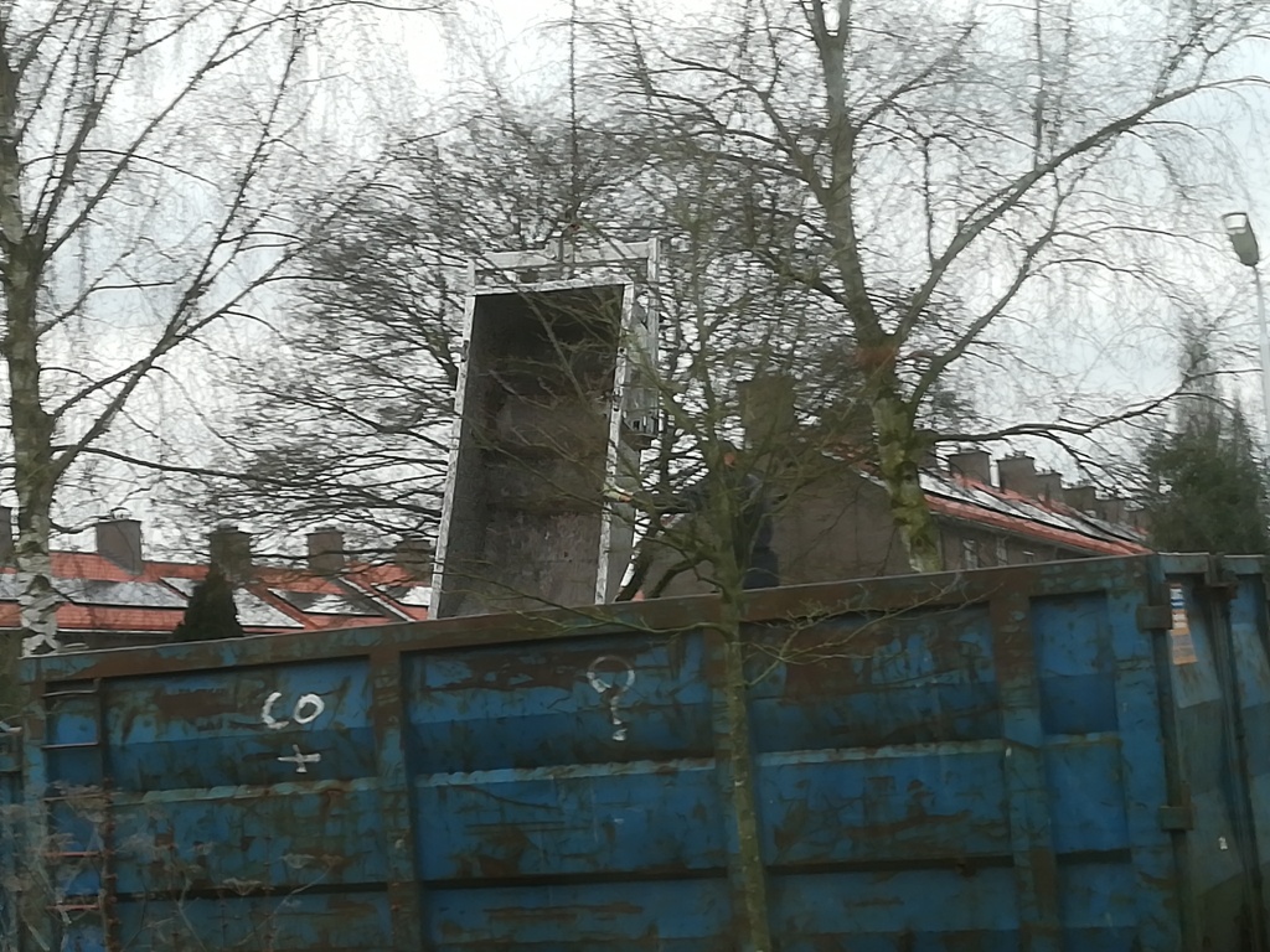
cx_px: 635
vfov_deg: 20.7
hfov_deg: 27.4
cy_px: 476
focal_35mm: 71
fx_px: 2605
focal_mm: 3.83
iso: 160
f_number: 2.2
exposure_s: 1/33.3
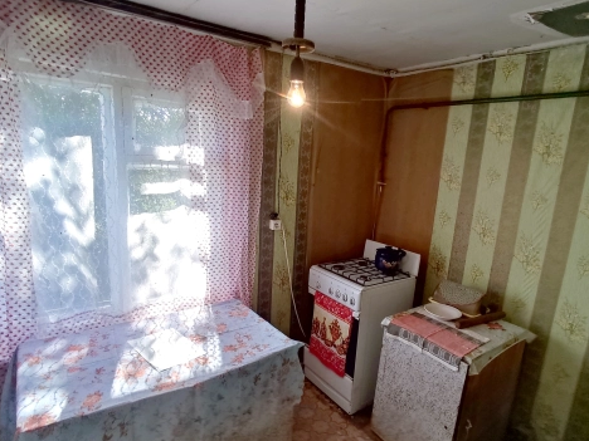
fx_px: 340
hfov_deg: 81.7
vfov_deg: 65.9
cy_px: 236
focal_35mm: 20
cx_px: 311
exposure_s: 1/50
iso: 91
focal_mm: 1.6
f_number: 2.2
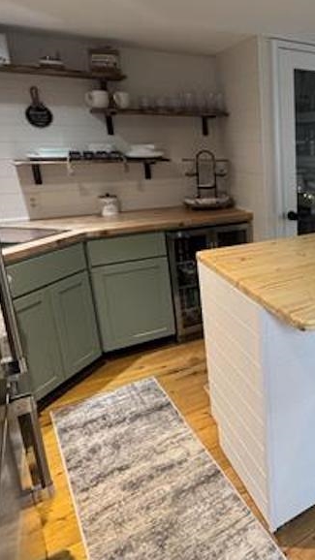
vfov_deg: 69.5
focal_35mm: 27
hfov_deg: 36.7
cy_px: 242
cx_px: 340
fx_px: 401
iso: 320
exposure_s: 1/60
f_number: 2.2
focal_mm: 2.22
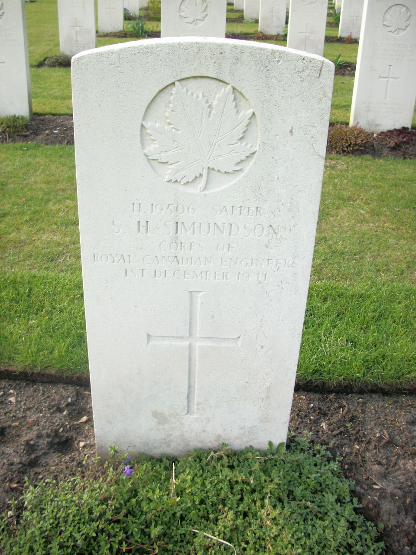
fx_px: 561
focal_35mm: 35
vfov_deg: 52.6
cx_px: 208
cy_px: 278
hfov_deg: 40.7
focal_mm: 6.3
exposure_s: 1/125
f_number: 3.1
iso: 80
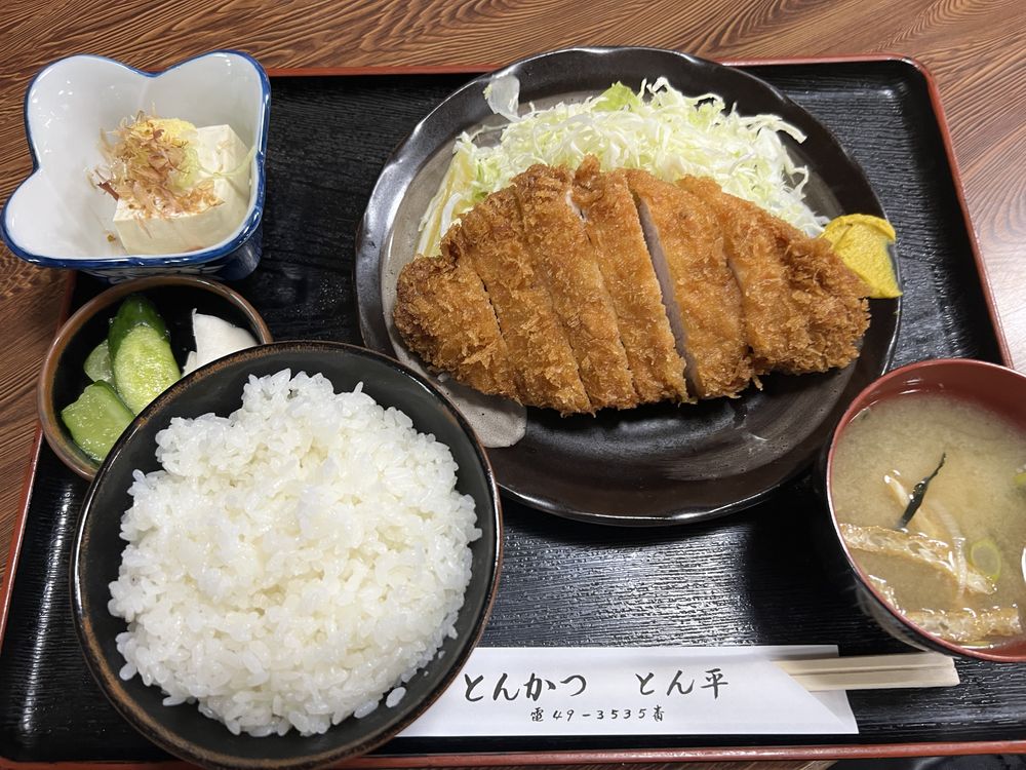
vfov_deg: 53.1
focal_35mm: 26
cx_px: 513
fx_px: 771
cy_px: 385
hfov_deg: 67.3
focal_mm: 5.7
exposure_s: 1/50
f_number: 1.5
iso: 100
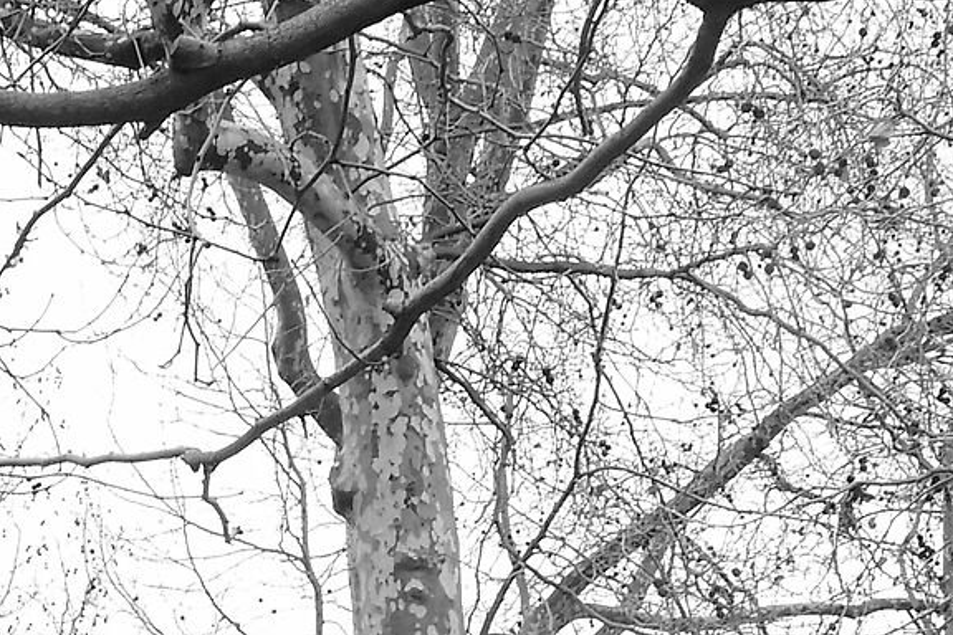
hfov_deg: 10.4
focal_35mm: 195
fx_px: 5162
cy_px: 1411
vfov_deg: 6.7
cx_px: -174
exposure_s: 1/40
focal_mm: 8.1
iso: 100
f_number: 4
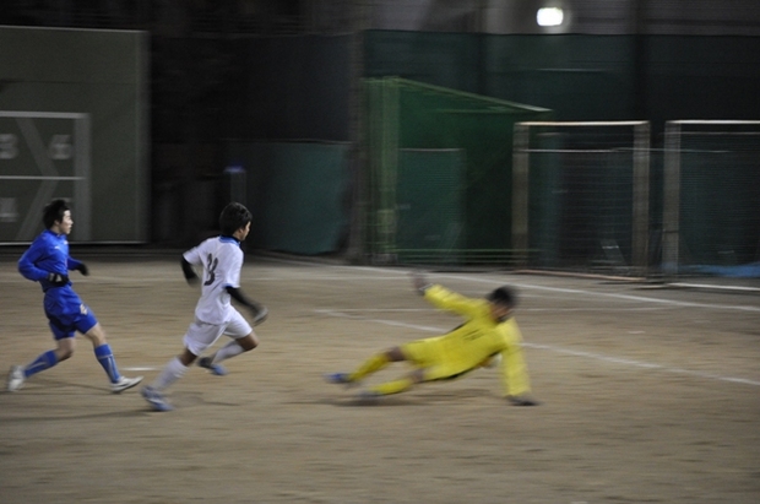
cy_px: 252
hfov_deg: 12.5
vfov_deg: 8.3
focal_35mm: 165
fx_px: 3477
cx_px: 380
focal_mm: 110
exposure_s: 1/50
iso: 1600
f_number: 4.5
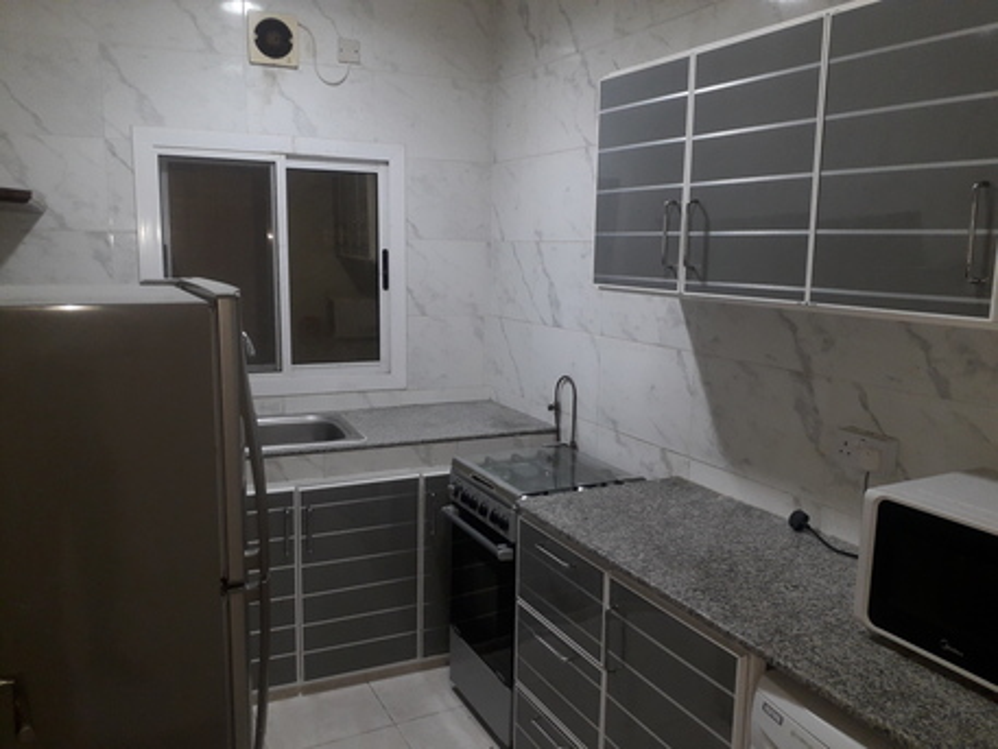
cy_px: 374
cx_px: 499
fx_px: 779
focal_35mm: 27
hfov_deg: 65.3
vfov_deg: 51.4
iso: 125
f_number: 1.9
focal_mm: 3.6
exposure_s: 1/50
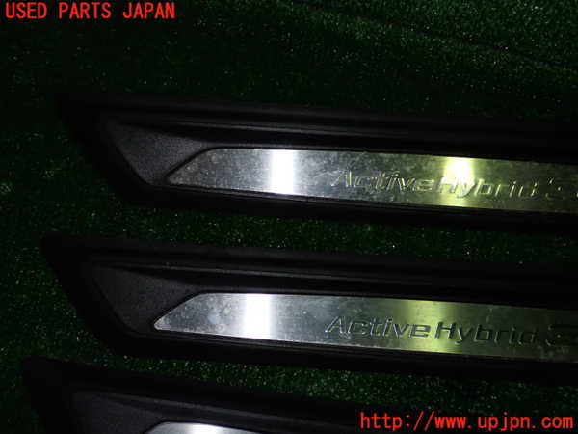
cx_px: 289
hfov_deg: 49.0
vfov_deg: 37.7
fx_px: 635
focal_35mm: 38
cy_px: 217
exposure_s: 1/40
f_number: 8
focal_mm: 6.83
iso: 200
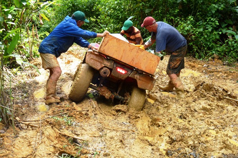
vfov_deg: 26.0
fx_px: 344
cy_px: 79
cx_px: 120
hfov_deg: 38.2
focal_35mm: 52
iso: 100
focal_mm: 8.7
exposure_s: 1/80
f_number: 4.1
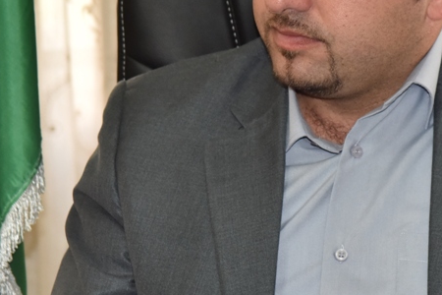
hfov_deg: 7.5
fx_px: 3352
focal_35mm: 273
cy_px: 114
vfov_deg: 5.0
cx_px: 290
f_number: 5.6
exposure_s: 1/125
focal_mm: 120
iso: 1600
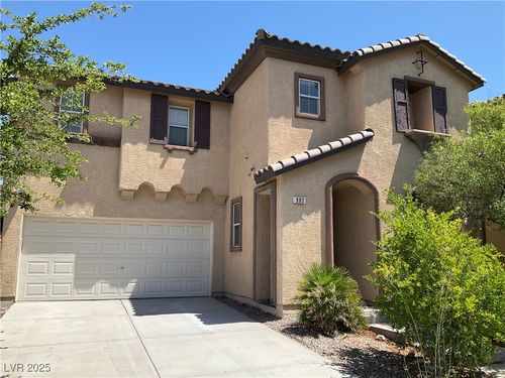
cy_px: 189
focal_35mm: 29
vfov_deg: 48.2
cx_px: 252
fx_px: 423
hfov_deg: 61.7
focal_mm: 3
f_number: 1.8
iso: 25
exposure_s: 1/1451
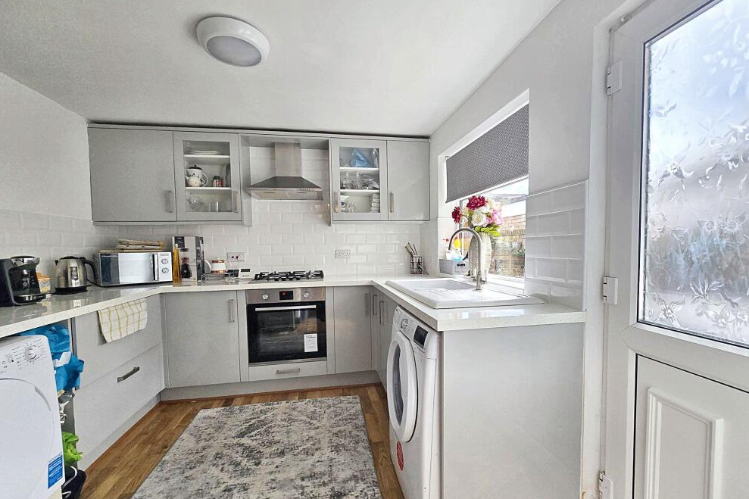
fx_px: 291
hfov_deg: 104.3
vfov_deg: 81.1
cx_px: 380
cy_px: 263
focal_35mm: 14
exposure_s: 1/719
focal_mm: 2.2
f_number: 2.2
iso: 125
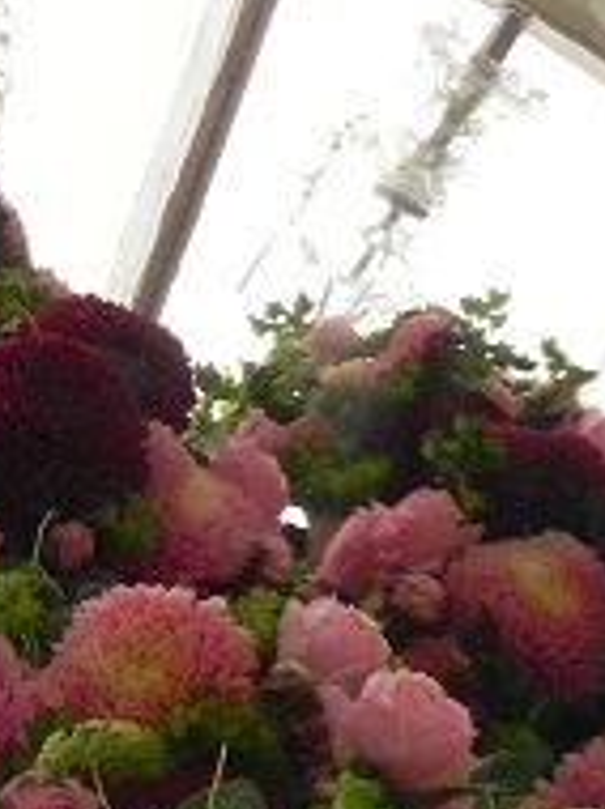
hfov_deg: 11.8
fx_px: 2919
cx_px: 119
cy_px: 583
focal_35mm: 125
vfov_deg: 15.7
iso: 1600
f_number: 8
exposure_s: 1/732
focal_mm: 9.2
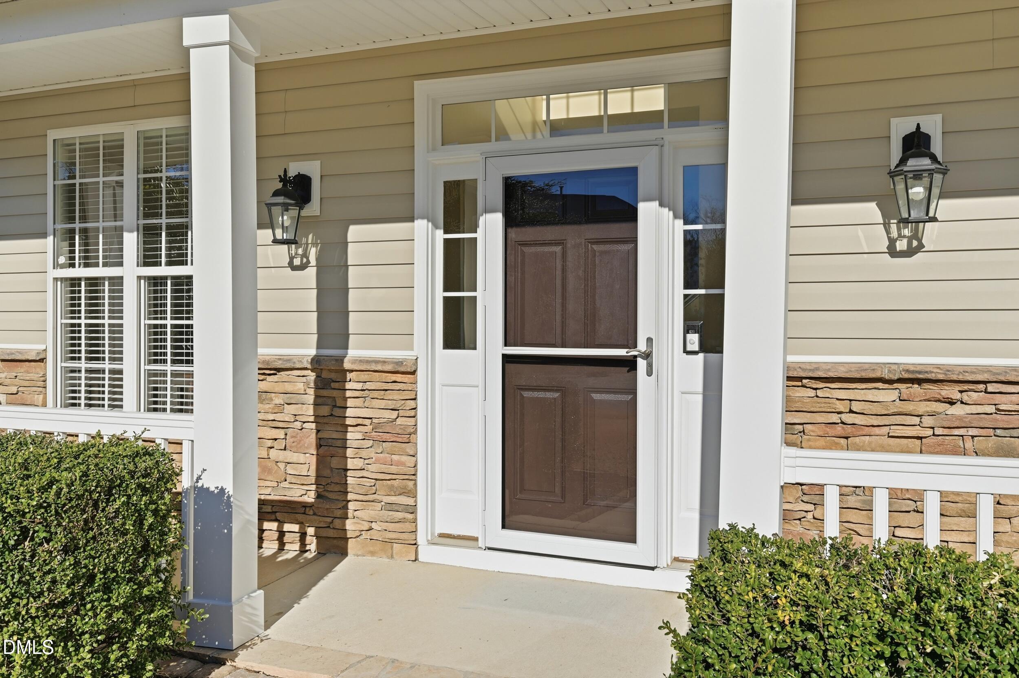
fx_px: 849
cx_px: 510
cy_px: 339
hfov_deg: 62.0
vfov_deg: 43.5
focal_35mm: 30
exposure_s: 1/8000
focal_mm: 30
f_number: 9
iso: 250
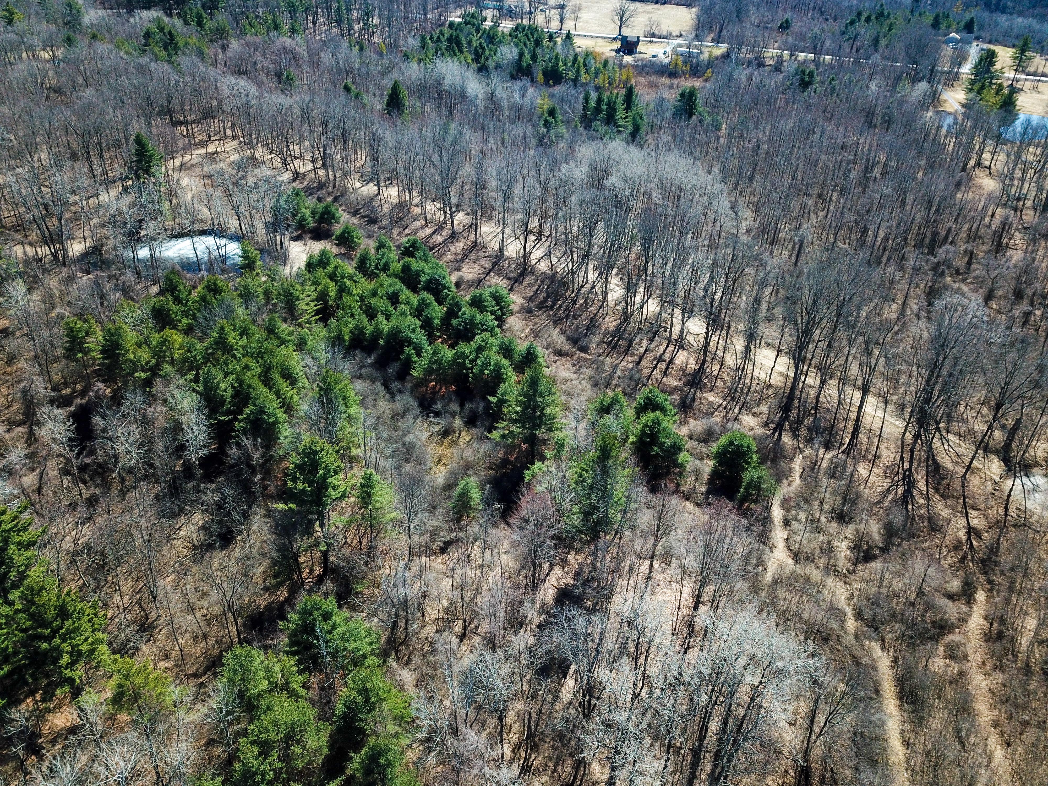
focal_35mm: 26
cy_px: 393
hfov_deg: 67.3
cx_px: 524
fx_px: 787
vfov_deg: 53.1
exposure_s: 1/900
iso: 100
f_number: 2.2
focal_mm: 4.73
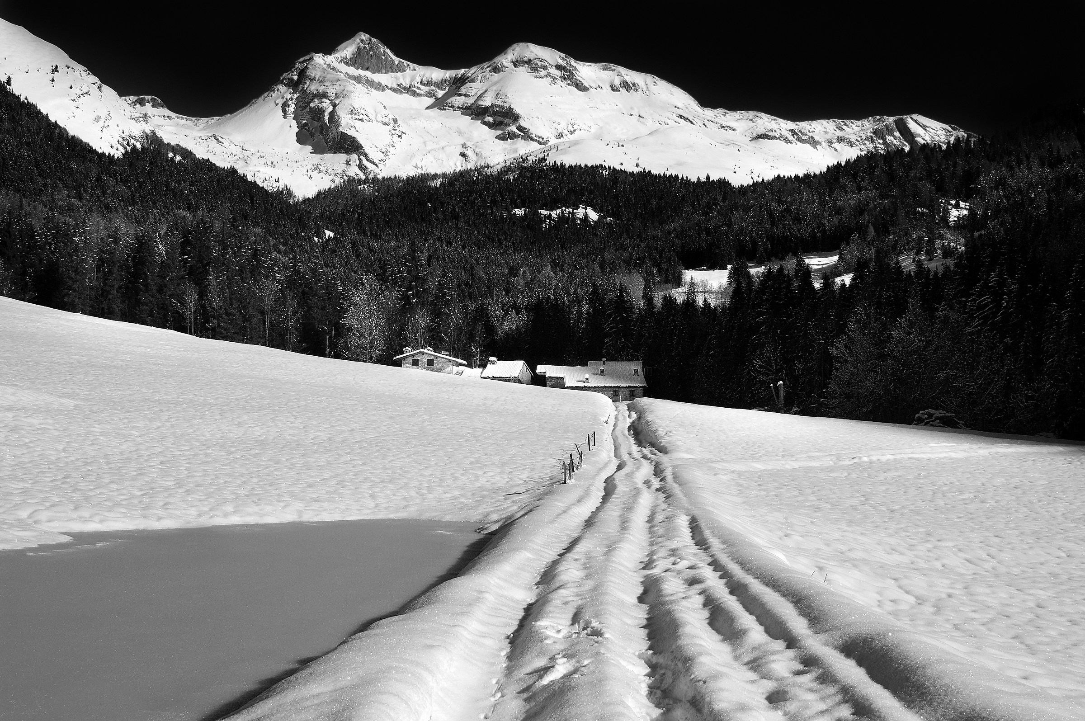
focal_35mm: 42
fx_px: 1265
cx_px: 542
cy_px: 360
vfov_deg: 31.8
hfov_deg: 46.4
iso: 200
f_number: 11
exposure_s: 1/1250
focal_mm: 28
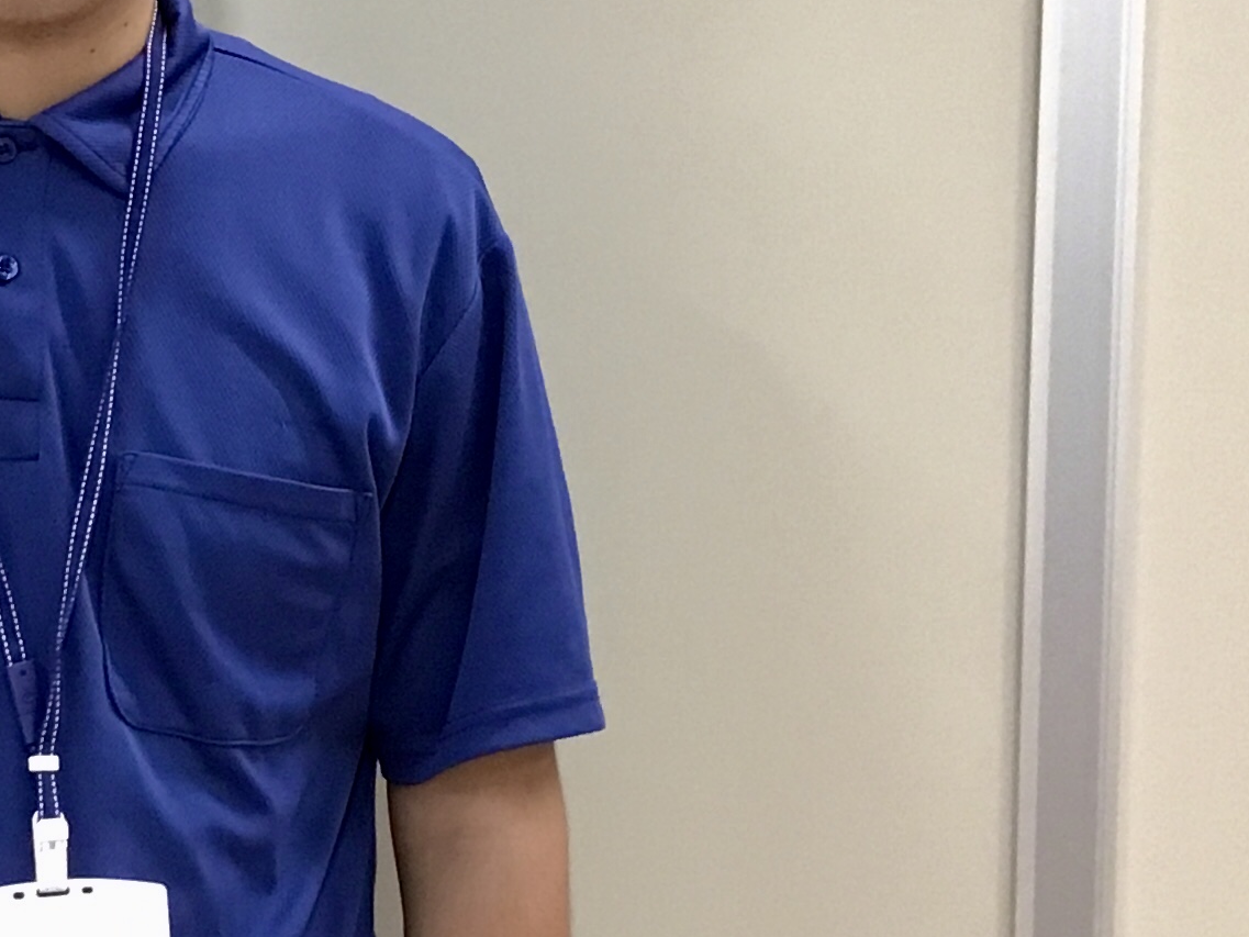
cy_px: 353
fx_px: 3212
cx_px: 26
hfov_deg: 21.3
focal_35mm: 89
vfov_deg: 16.6
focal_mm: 3.3
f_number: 2.4
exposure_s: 1/30
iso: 125
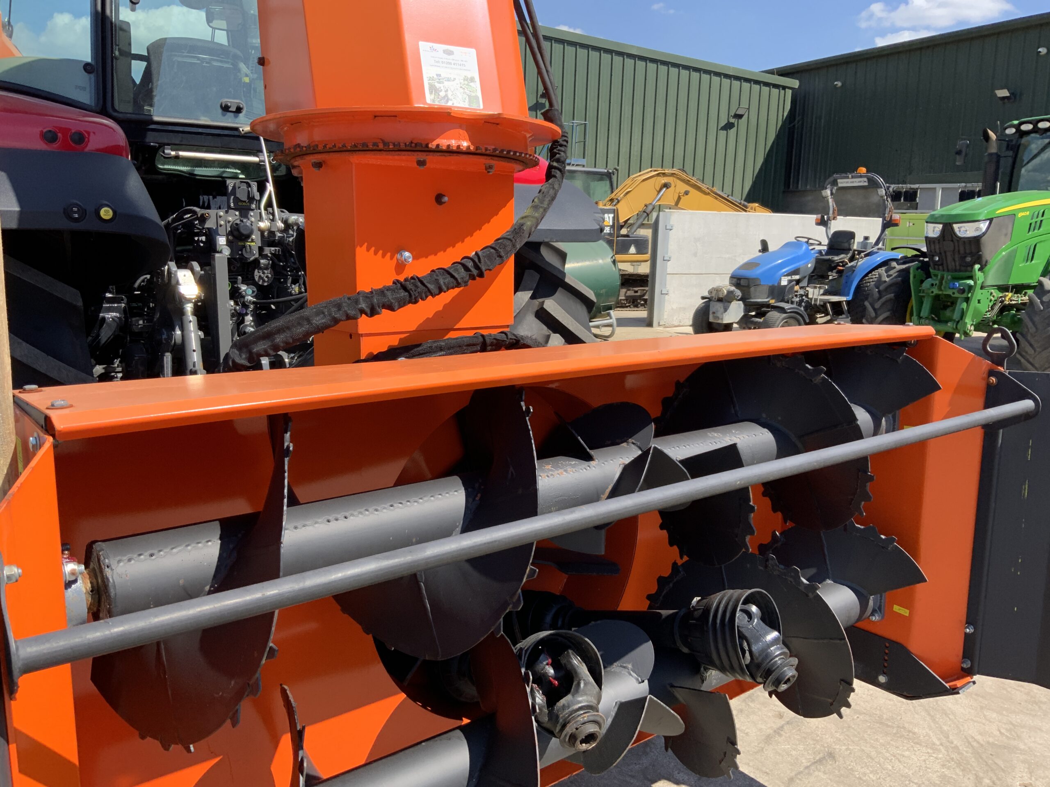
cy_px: 394
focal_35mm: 29
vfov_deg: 48.2
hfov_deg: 61.7
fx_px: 880
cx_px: 525
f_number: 1.8
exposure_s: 1/842
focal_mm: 3
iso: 16
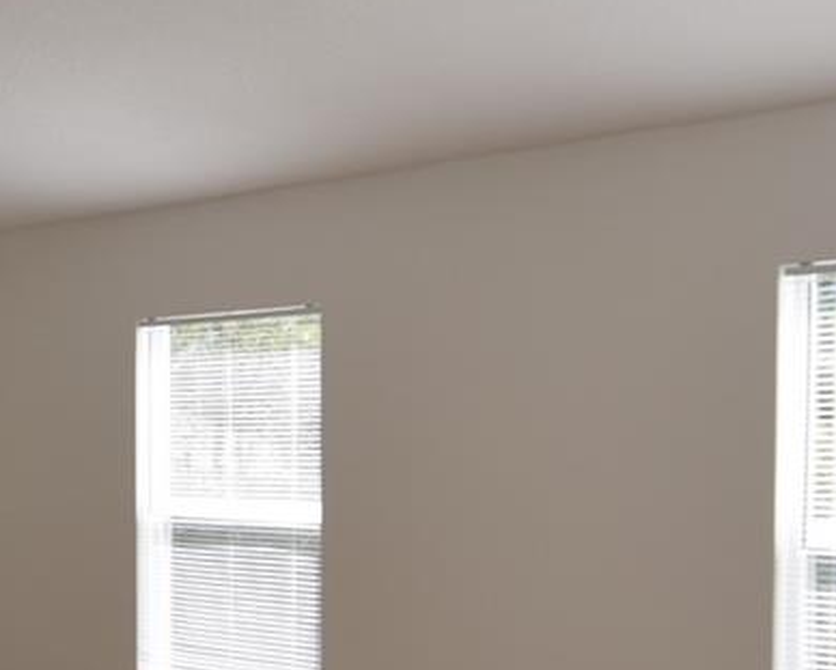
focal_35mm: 58
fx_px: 1436
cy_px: 534
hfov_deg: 30.2
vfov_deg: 25.8
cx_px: -2
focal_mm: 10
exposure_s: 1/100
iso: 100
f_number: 5
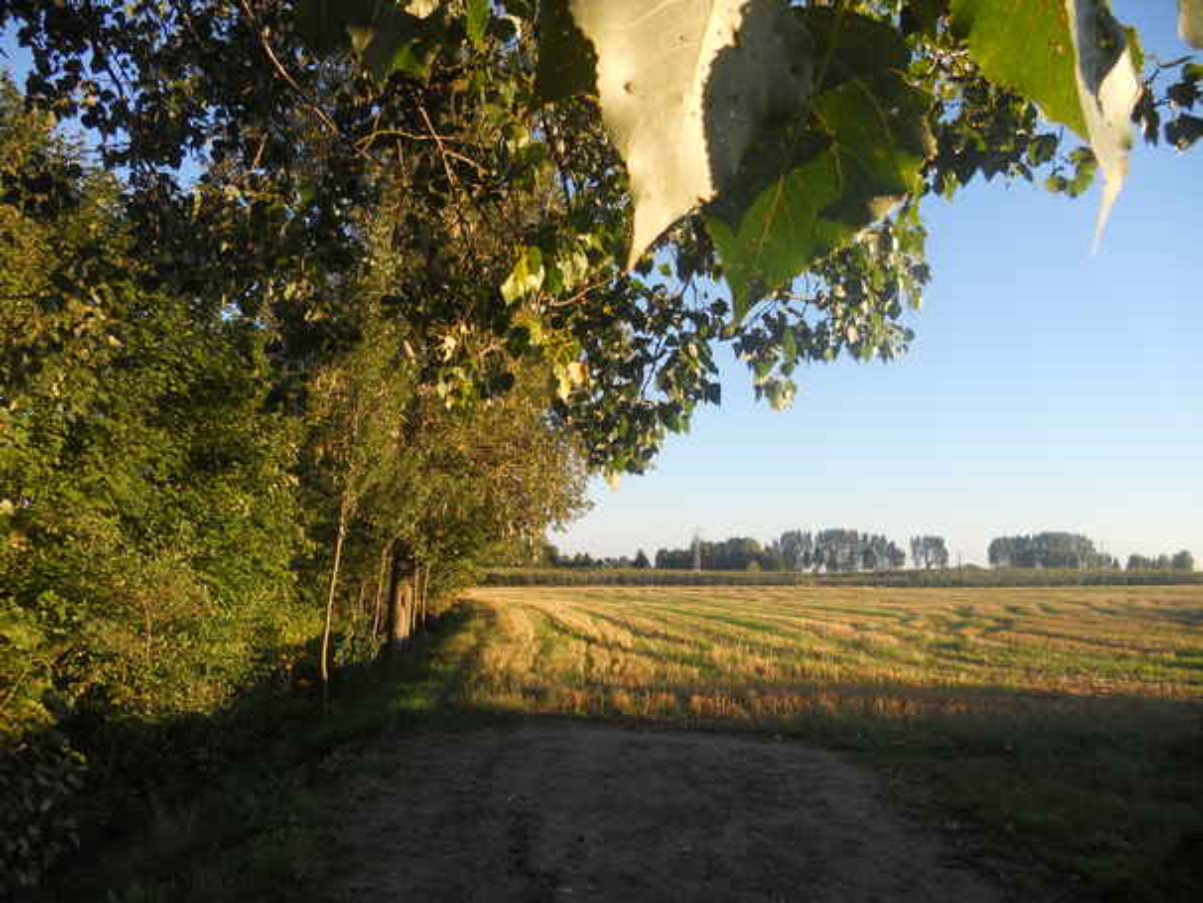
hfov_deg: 65.3
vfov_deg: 51.4
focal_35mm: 27
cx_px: 602
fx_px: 939
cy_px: 452
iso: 80
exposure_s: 1/320
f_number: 3.2
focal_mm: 4.9
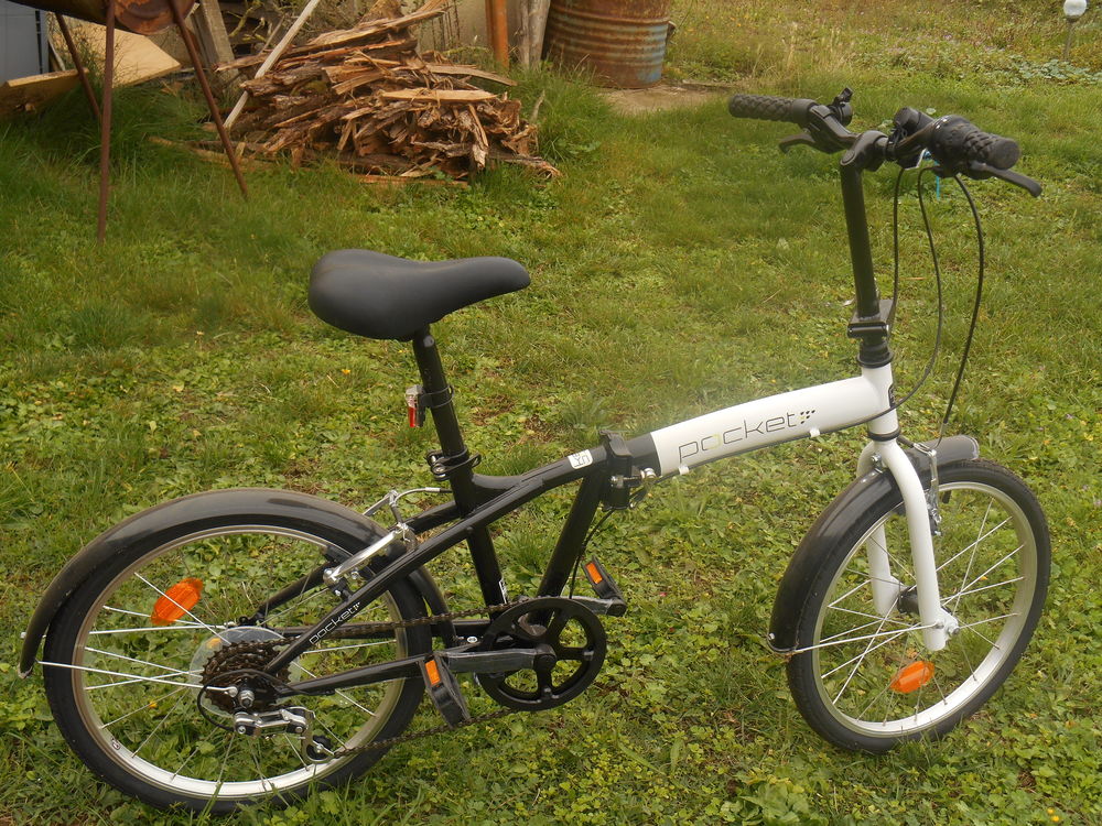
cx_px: 551
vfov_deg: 35.1
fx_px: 1305
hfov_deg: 45.8
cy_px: 413
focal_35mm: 41
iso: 80
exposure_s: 1/125
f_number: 3.9
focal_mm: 7.2
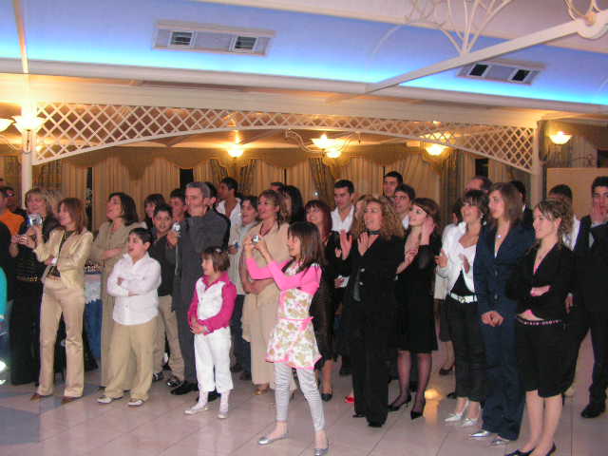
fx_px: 632
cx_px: 304
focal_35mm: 36
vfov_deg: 39.7
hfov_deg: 51.4
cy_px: 228
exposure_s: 1/40
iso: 200
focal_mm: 6
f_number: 3.2
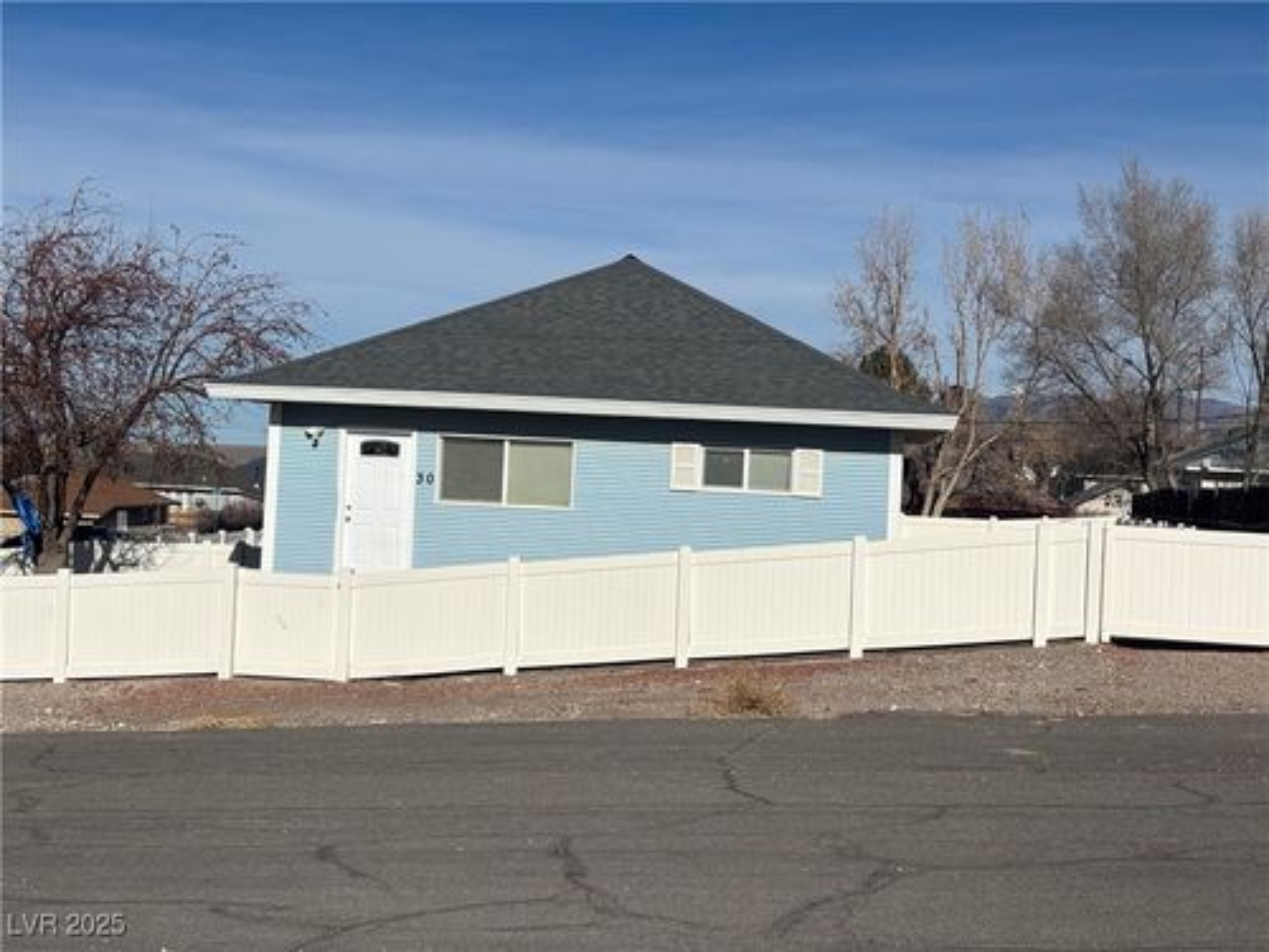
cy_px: 476
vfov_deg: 28.0
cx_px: 634
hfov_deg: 36.8
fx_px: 1906
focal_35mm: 52
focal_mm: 5.96
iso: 32
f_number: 1.6
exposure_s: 1/7692
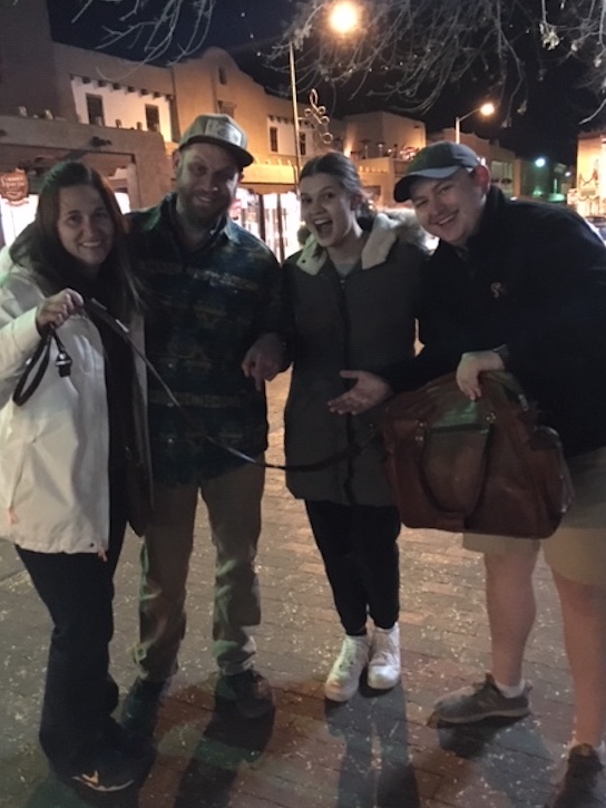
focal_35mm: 32
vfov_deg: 56.8
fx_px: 747
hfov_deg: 44.2
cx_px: 292
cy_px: 387
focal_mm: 4.15
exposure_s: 1/15
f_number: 2.2
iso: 1000
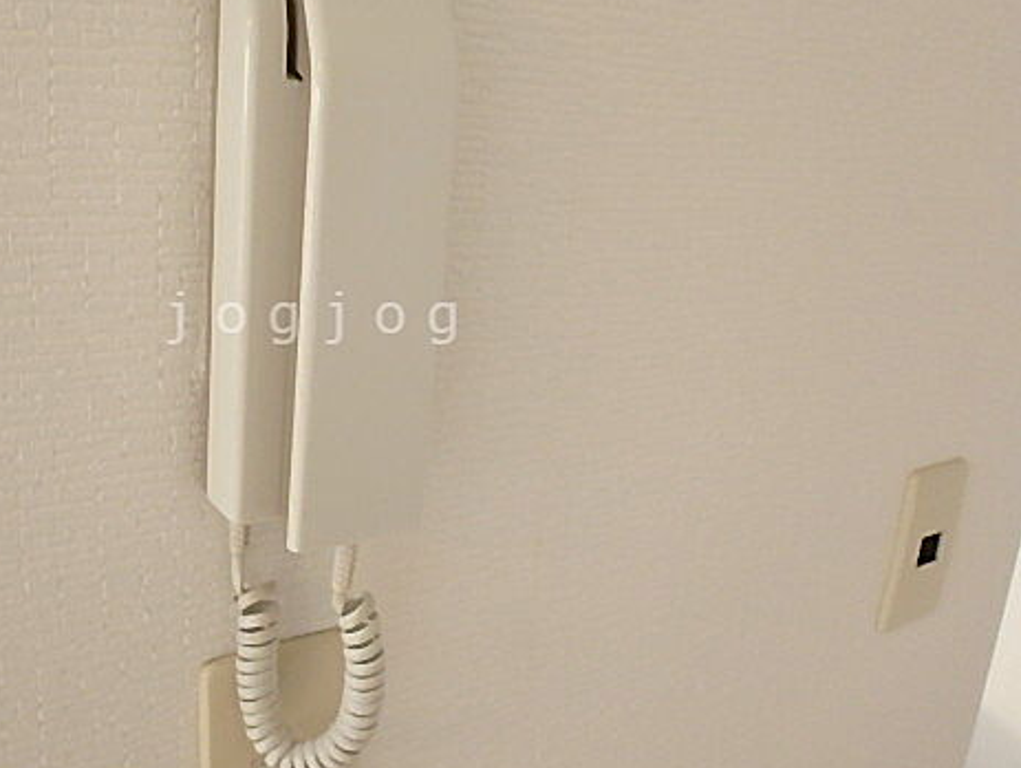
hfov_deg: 59.8
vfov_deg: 48.1
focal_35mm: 29
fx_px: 856
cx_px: 318
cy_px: 318
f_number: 3.5
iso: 200
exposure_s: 1/50
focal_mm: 3.7
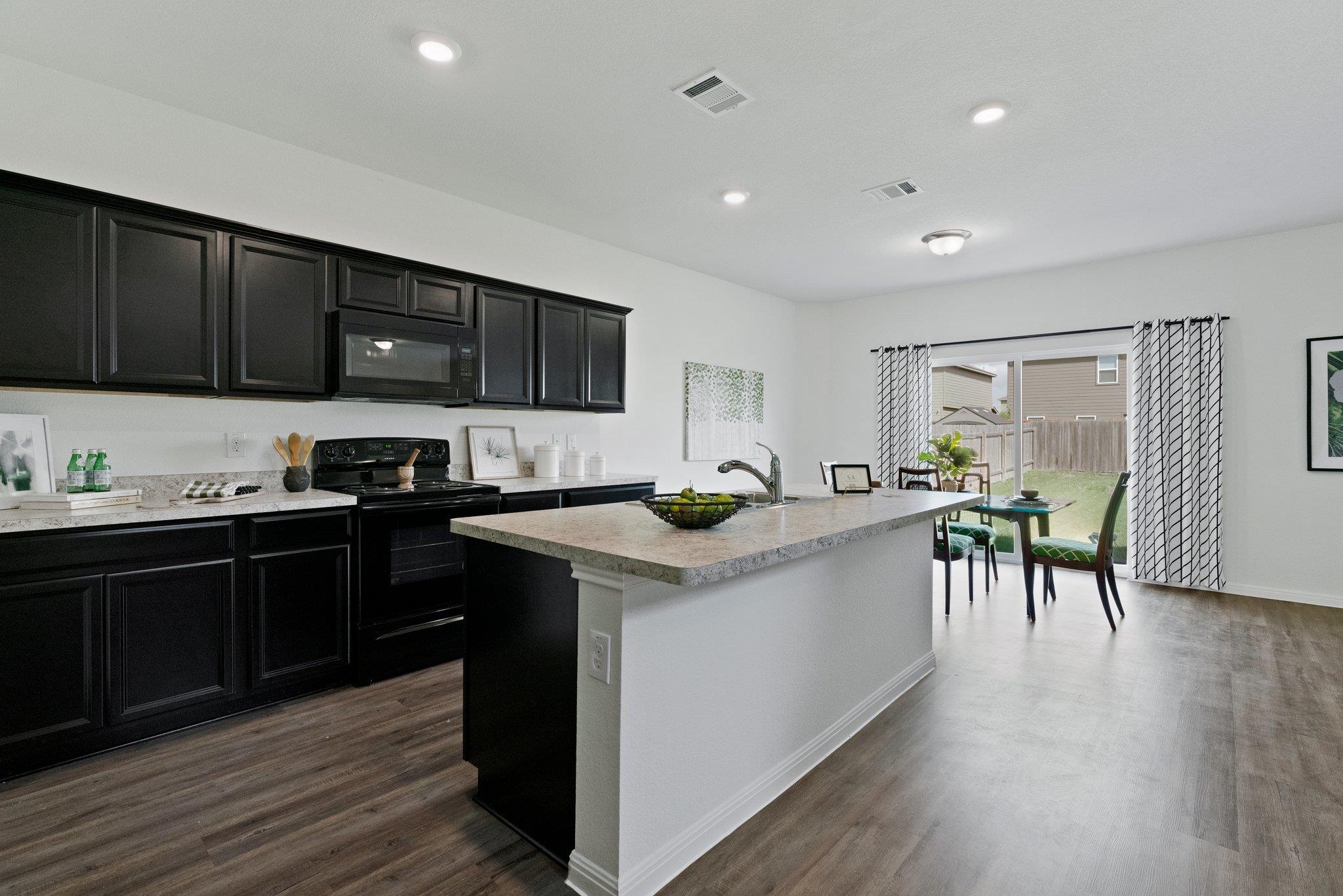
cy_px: 448
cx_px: 672
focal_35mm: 16
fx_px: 597
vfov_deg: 73.8
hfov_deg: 96.7
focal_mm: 16
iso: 2000
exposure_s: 1/100
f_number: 8
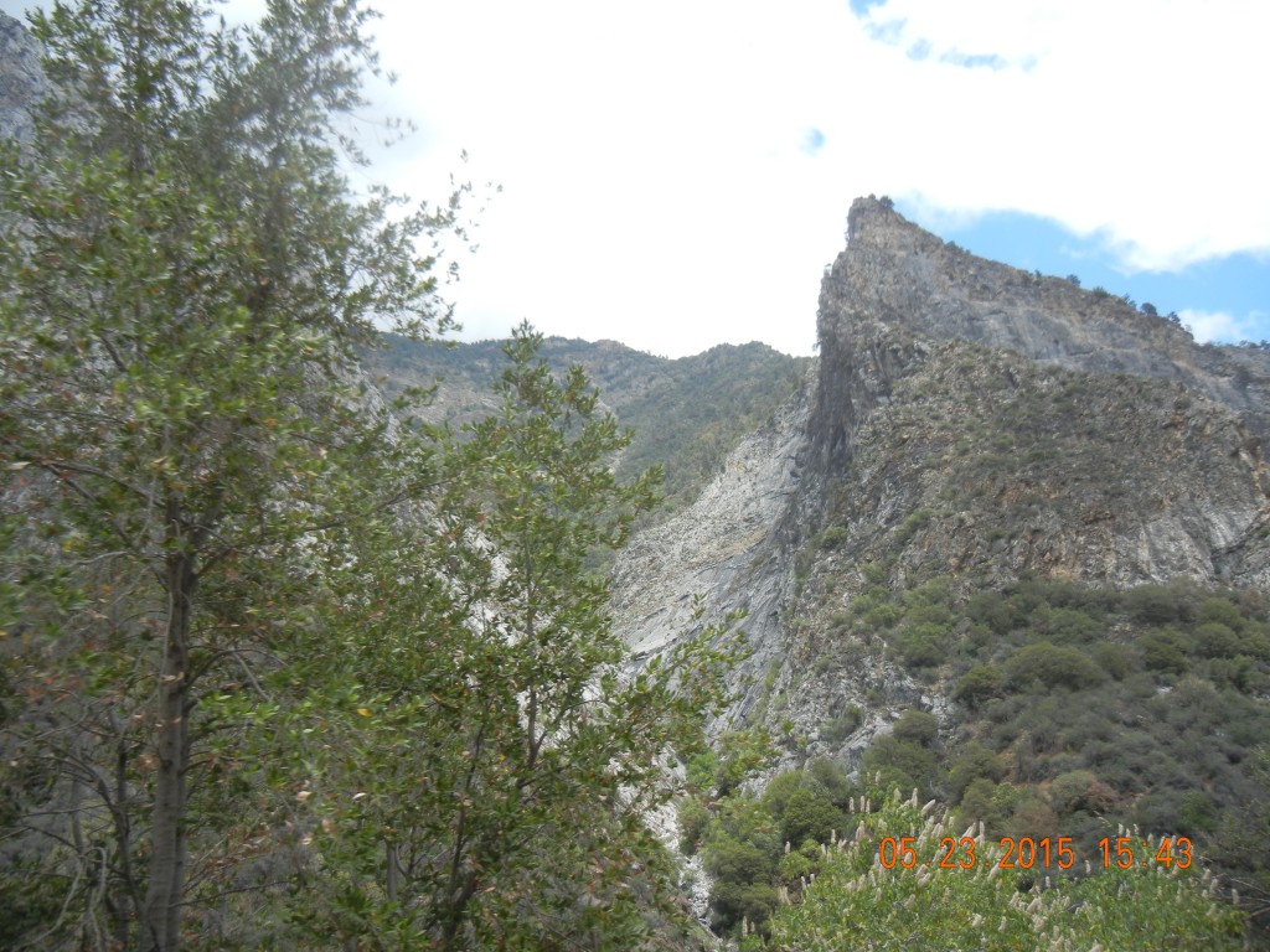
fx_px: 1101
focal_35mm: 30
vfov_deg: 46.8
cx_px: 635
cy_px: 476
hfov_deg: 60.0
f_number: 3.5
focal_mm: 5.4
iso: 160
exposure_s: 1/962
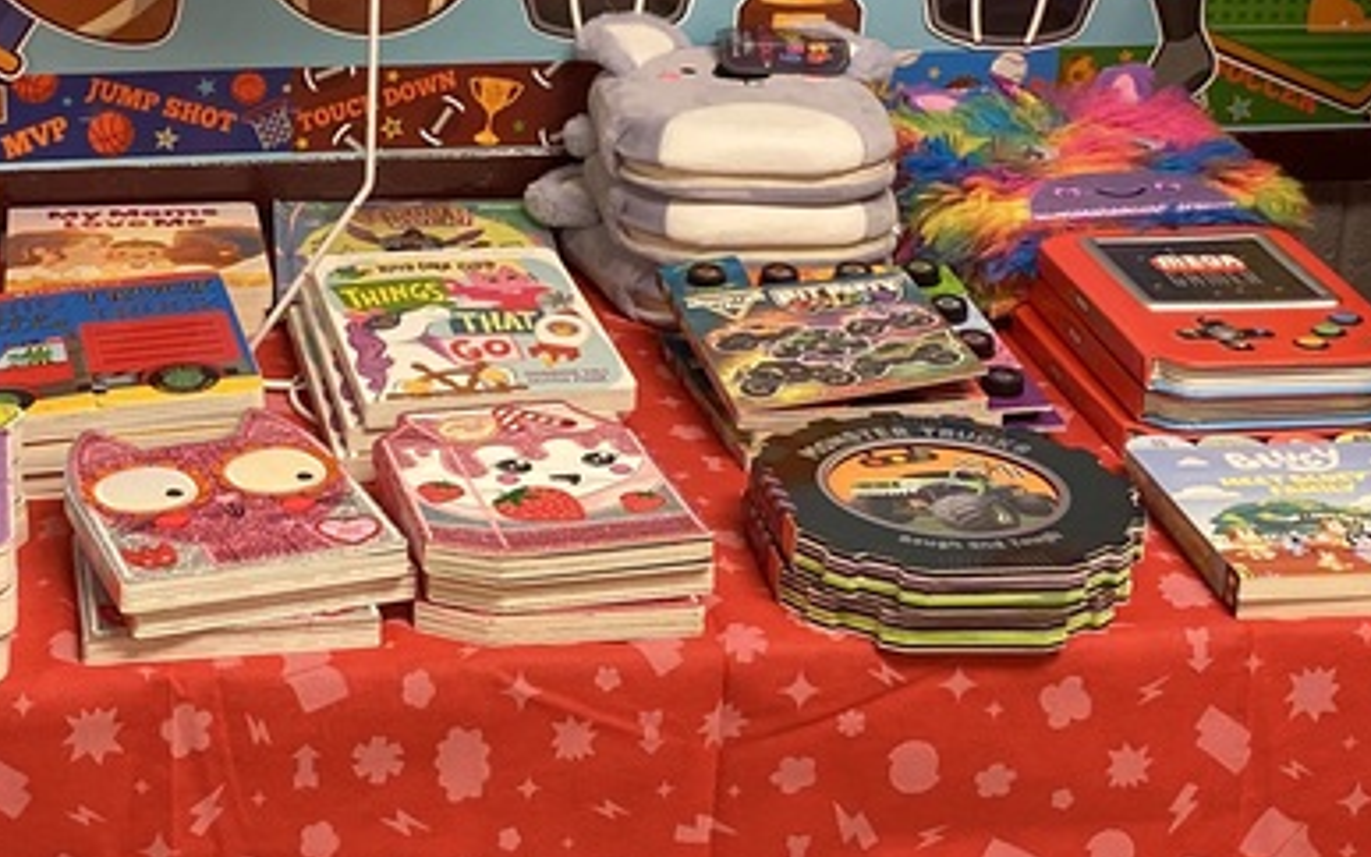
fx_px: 2728
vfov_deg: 17.7
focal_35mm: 73
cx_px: 372
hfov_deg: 27.9
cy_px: 145
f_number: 1.8
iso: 320
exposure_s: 1/60
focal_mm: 4.25
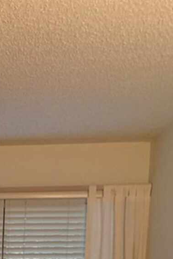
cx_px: -94
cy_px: 382
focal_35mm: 81
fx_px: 584
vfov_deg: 21.3
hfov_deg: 15.4
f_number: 1.8
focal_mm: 4.25
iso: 500
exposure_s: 1/30
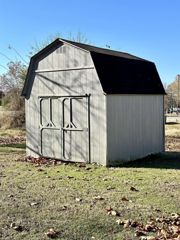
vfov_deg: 39.7
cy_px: 120
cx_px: 90
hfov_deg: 30.3
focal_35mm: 48
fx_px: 333
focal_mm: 6.86
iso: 64
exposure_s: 1/2809
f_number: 1.78
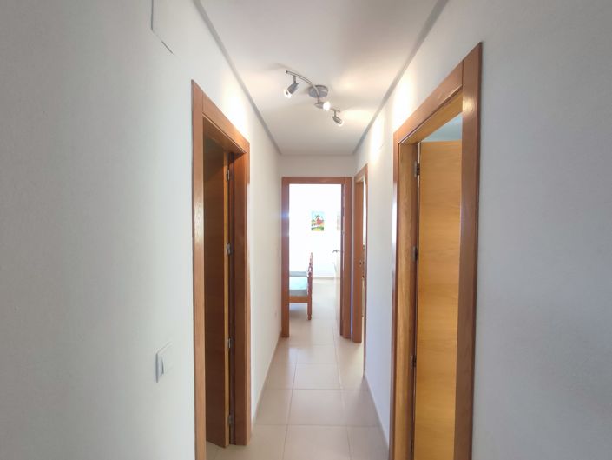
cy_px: 230
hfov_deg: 94.5
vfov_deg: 78.1
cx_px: 306
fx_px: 283
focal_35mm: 16
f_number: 2.2
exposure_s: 1/50
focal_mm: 1.65
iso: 177
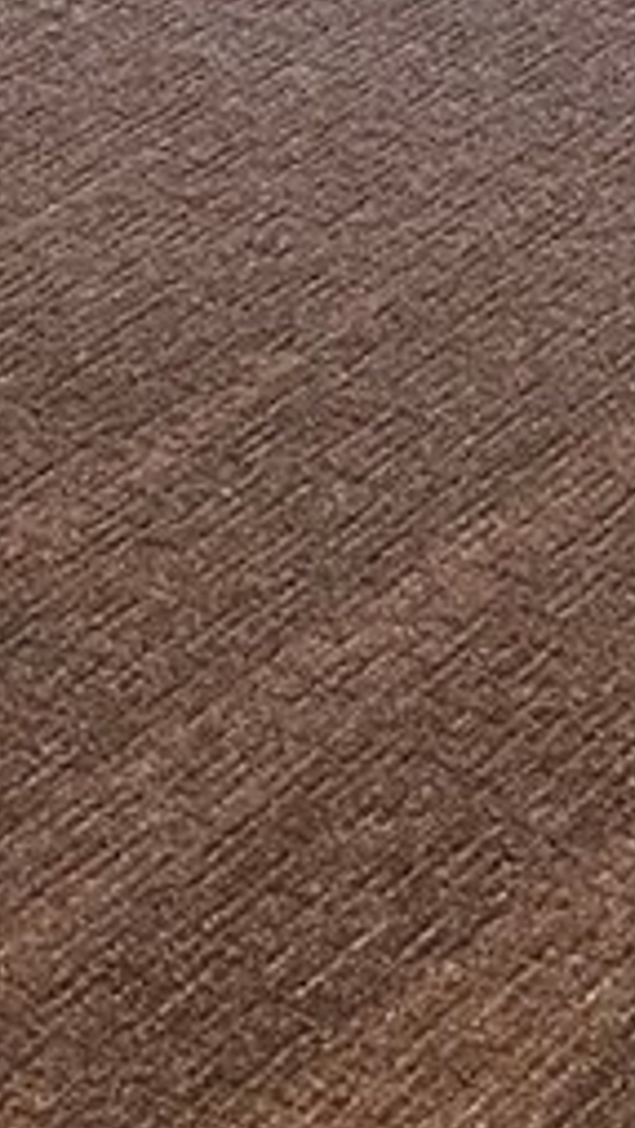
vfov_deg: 13.1
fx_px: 4427
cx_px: 1359
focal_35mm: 148
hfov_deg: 7.8
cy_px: -915
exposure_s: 1/120
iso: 100
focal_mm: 6.86
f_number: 1.78
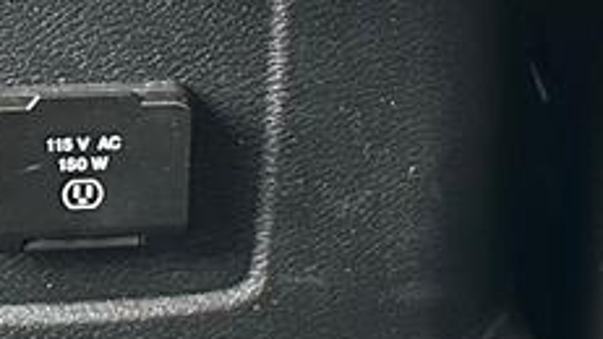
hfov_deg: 14.8
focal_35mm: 145
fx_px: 2319
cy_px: -42
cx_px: 274
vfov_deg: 8.3
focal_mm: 6.86
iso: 1000
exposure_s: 1/40
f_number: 1.78
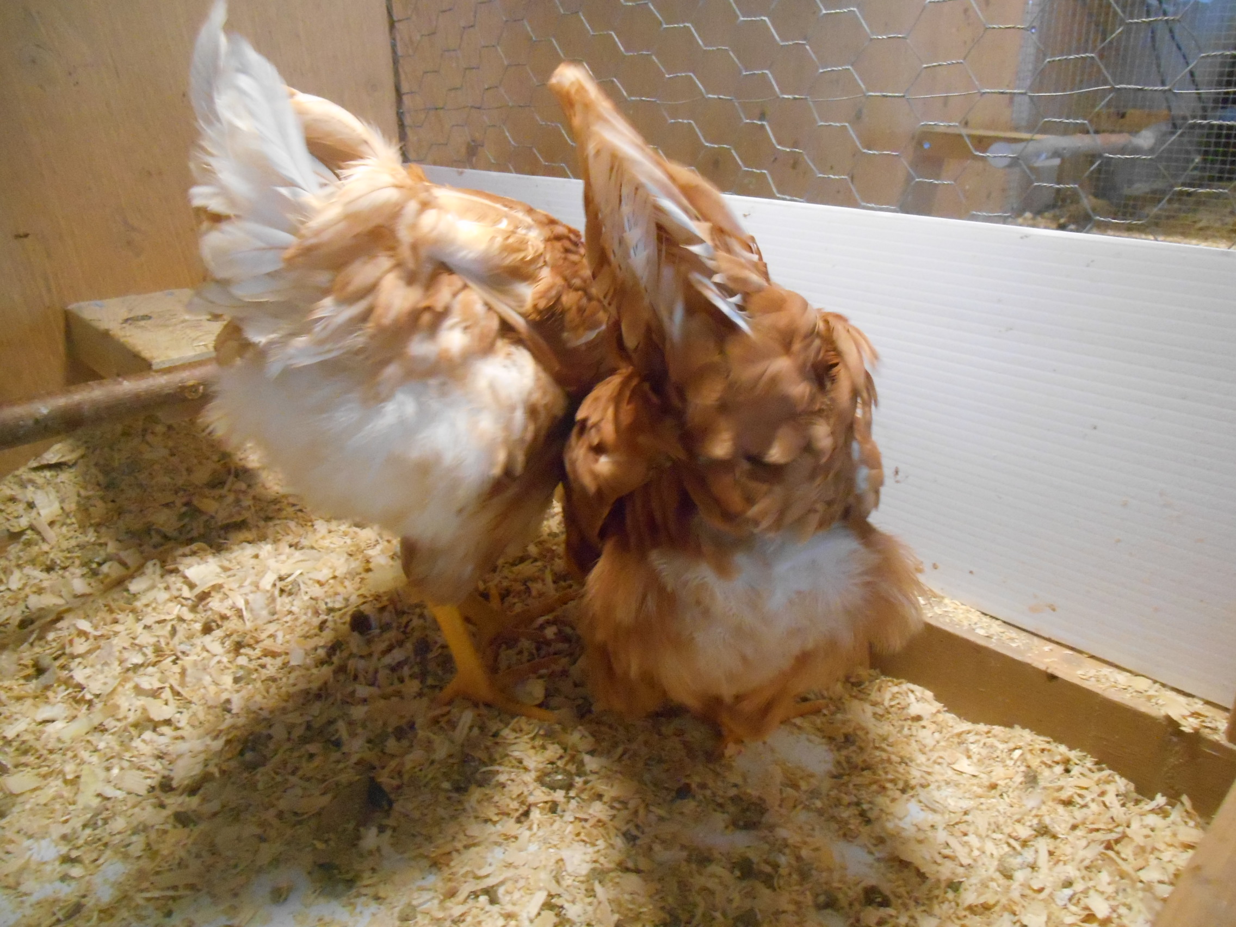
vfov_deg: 53.1
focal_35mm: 26
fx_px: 928
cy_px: 464
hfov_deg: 67.3
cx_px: 618
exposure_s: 1/60
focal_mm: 4.7
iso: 800
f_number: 3.4
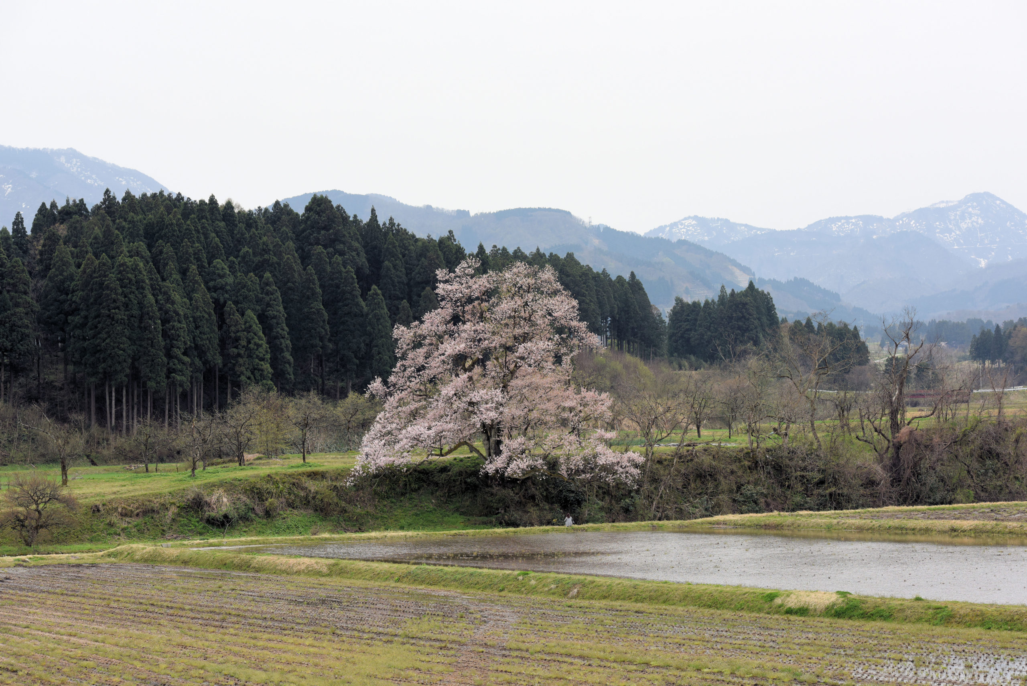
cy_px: 343
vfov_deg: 19.5
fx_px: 1998
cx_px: 514
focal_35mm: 70
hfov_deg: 28.8
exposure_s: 1/250
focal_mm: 70
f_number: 8
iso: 400
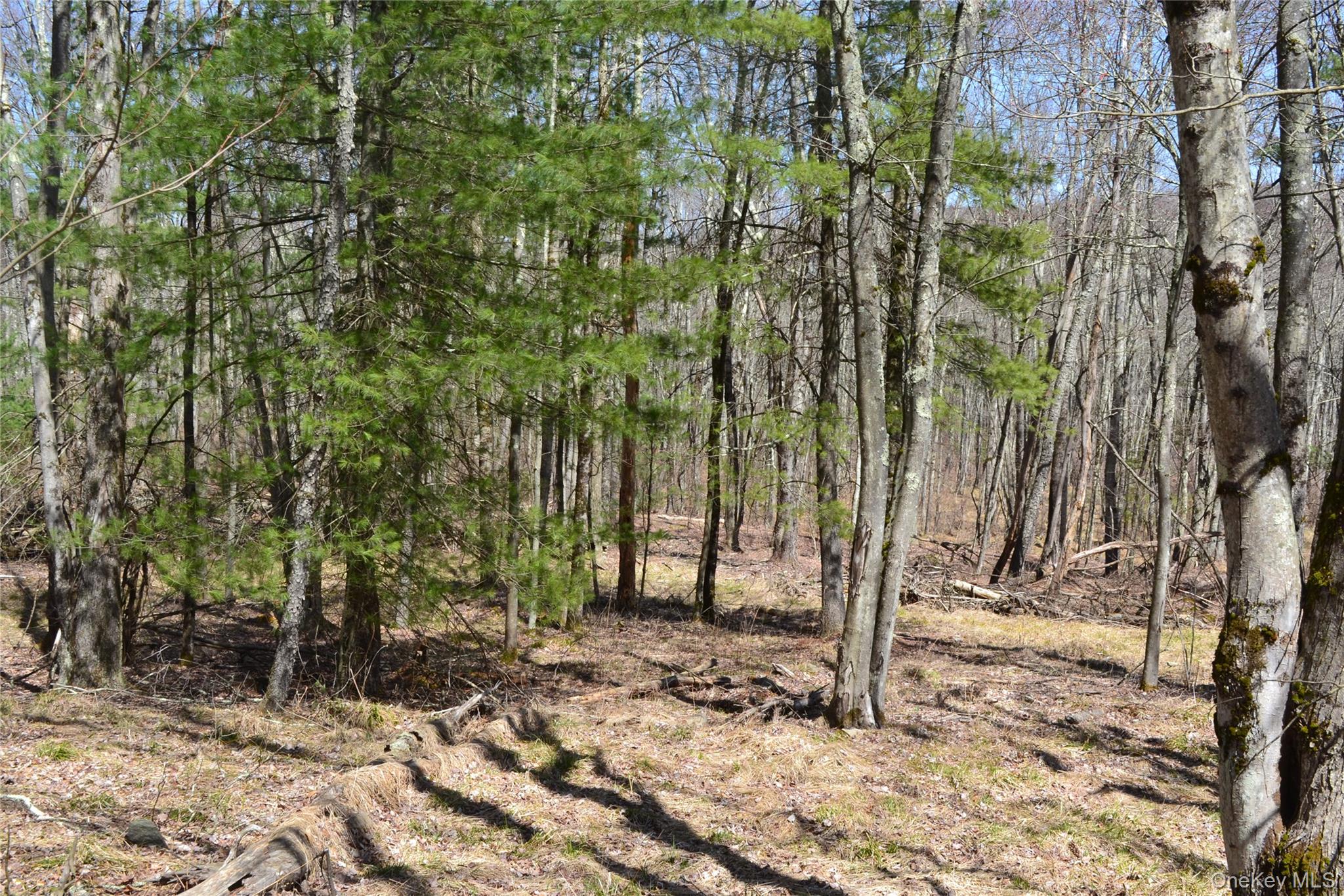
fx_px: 1568
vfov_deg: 31.9
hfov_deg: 46.4
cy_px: 448
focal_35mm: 42
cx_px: 672
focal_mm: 28
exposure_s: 1/200
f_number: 10
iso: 400
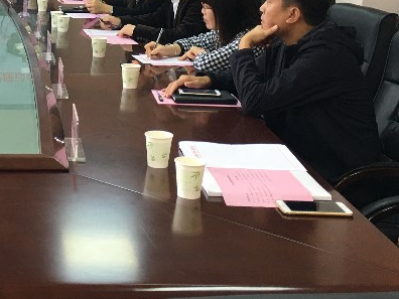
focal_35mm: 75
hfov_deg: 25.2
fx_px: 864
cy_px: 6
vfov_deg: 19.1
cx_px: 44
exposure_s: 1/33
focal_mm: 4.15
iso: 40
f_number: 2.2
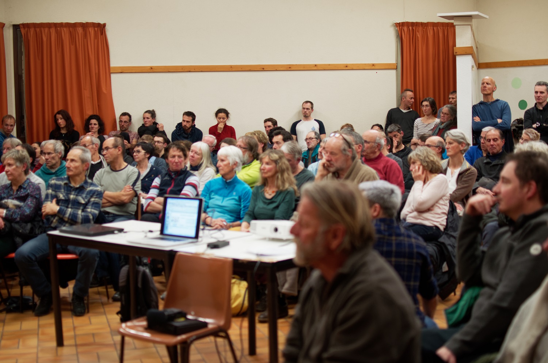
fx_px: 797
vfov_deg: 25.6
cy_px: 182
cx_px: 274
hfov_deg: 37.9
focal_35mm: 52
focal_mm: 35
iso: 800
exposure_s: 1/100
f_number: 1.8
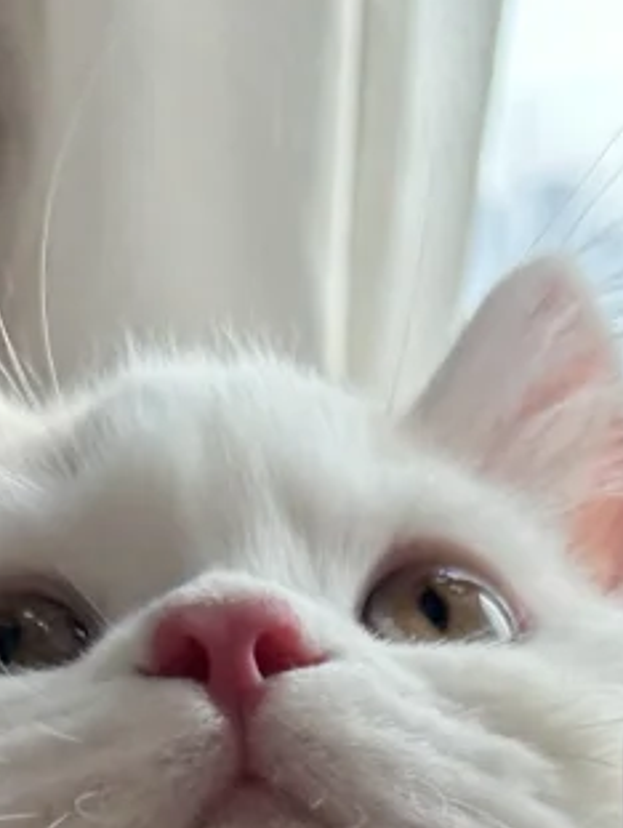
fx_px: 2658
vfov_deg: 15.7
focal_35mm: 111
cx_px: 458
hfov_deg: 13.3
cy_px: 1374
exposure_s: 1/305
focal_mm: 6.86
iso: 80
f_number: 1.78
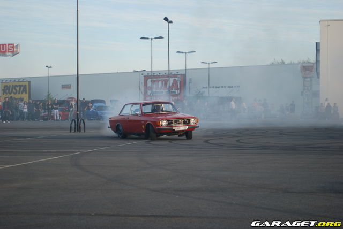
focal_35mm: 82
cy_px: 114
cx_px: 172
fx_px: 787
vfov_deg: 16.6
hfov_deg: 24.6
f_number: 5.6
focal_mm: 55
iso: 180
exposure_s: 1/125
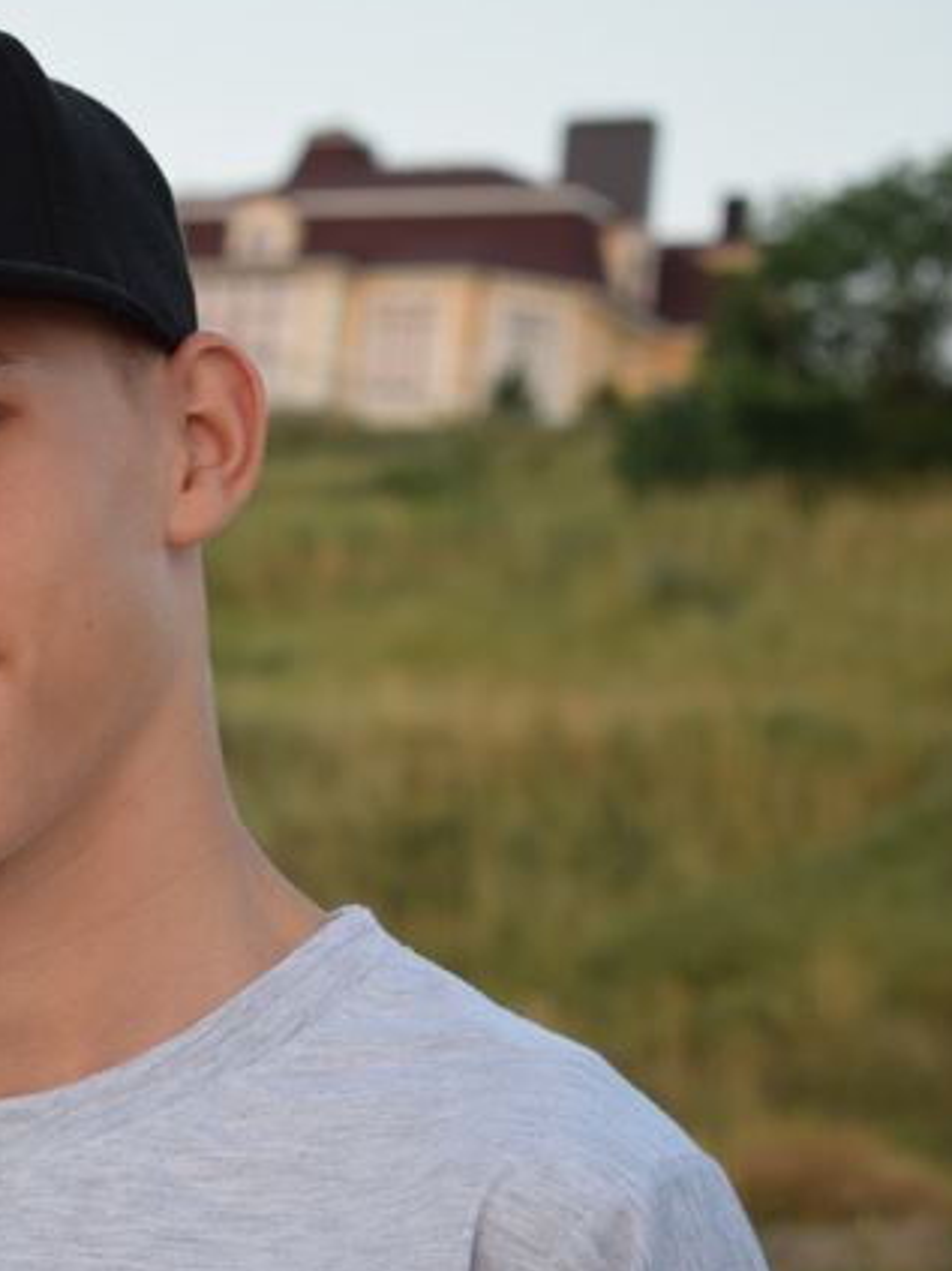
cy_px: 596
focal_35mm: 137
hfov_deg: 10.7
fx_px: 5020
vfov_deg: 14.4
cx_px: -27
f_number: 5.6
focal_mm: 55
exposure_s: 1/60
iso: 400
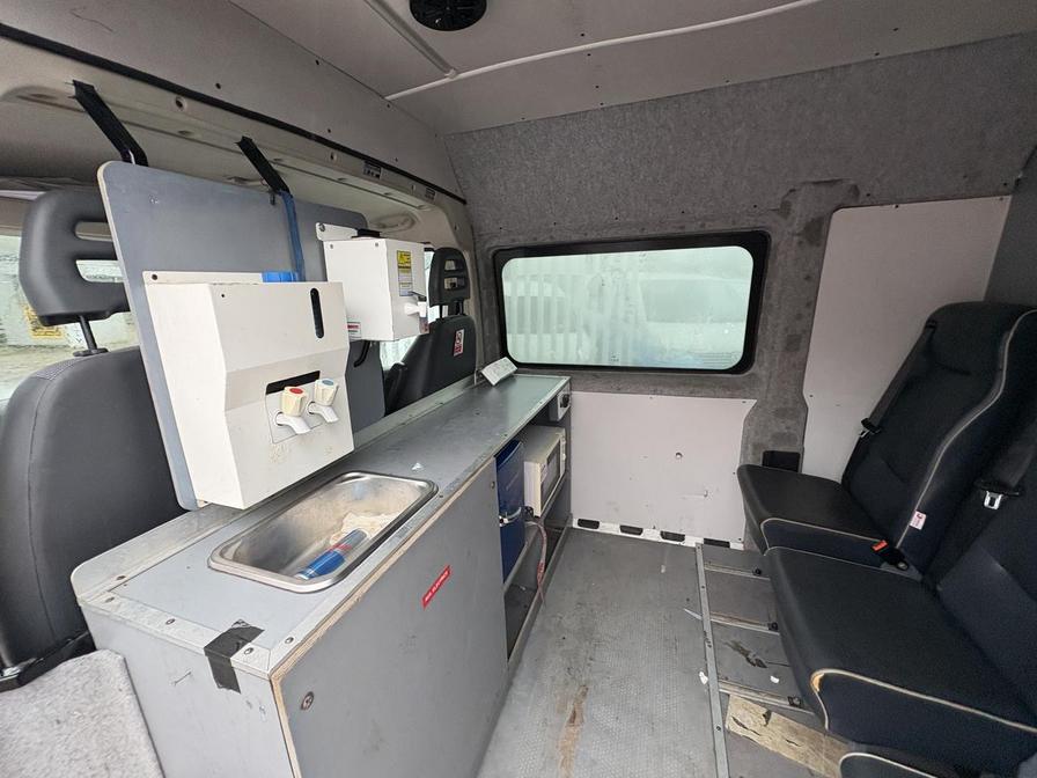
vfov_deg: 85.7
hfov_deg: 102.1
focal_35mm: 14
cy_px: 389
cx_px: 518
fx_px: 419
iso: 250
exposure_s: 1/89
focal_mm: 2.22
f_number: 2.2
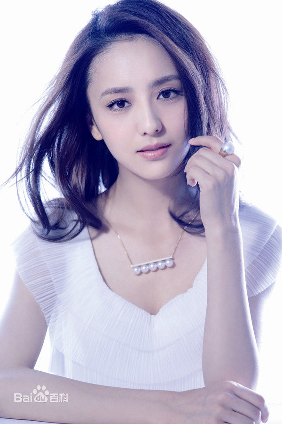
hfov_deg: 10.2
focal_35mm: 135
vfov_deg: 15.2
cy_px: 212
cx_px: 141
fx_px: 1586
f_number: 4.5
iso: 400
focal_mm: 135
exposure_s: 1/125
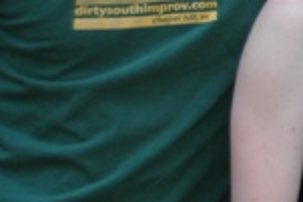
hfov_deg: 8.8
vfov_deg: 6.2
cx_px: 586
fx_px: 1871
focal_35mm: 222
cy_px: -30
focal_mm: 35
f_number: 4
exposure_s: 1/25
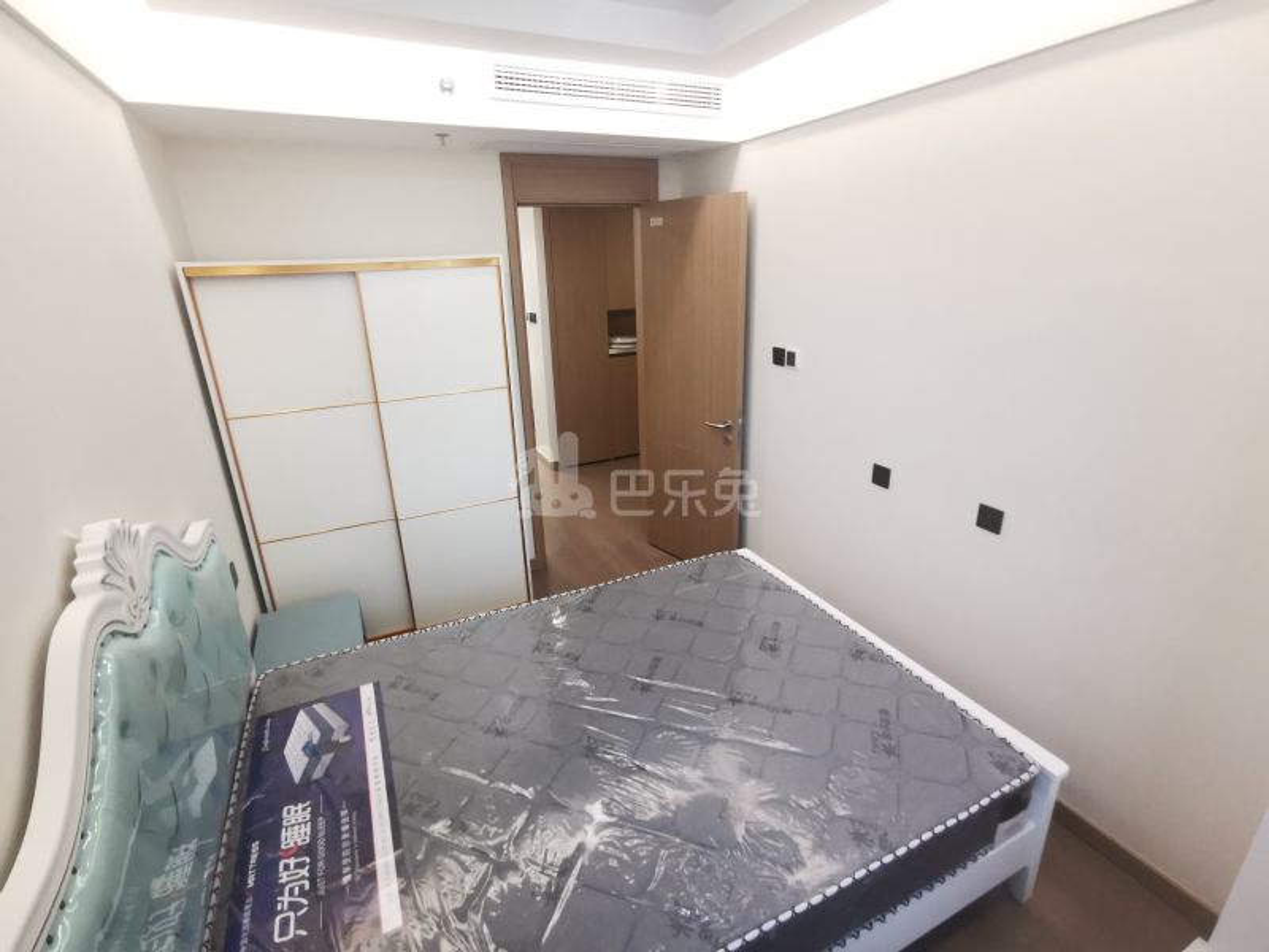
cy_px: 476
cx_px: 634
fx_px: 623
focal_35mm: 17
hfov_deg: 91.0
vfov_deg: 74.7
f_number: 2.2
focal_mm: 2.26
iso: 320
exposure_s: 1/33.3
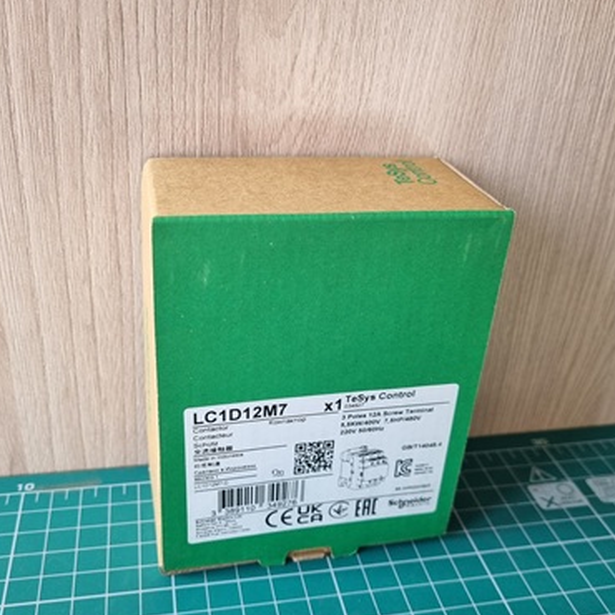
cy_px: 324
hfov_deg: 47.2
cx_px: 287
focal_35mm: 35
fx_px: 704
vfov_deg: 47.2
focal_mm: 5.4
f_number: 1.8
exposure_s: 1/100
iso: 100
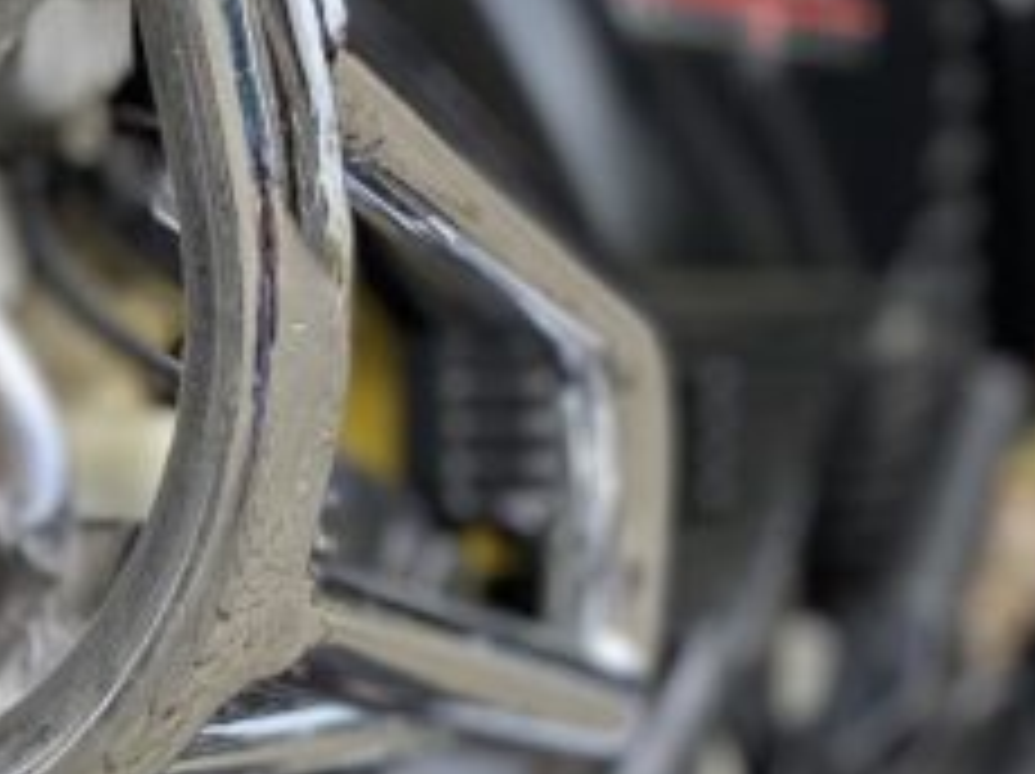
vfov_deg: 12.6
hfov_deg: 15.2
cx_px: -693
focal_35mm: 116
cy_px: 788
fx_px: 3465
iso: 32
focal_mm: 4.25
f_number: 1.8
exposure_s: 1/229
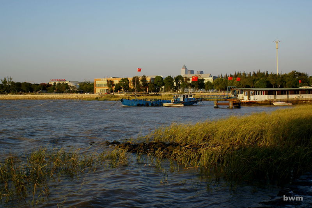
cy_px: 104
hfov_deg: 46.4
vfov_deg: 31.9
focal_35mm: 42
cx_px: 156
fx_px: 364
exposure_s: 1/125
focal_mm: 28
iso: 100
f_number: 8
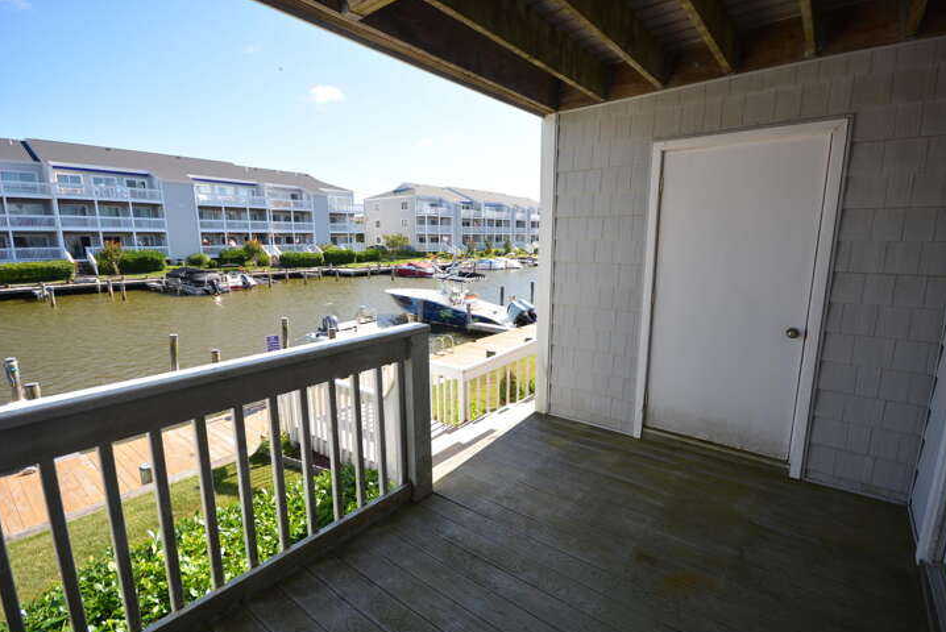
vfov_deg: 73.8
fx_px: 421
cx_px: 473
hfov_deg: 96.7
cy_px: 325
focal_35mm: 16
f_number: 6.7
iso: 100
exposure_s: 1/180
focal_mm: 10
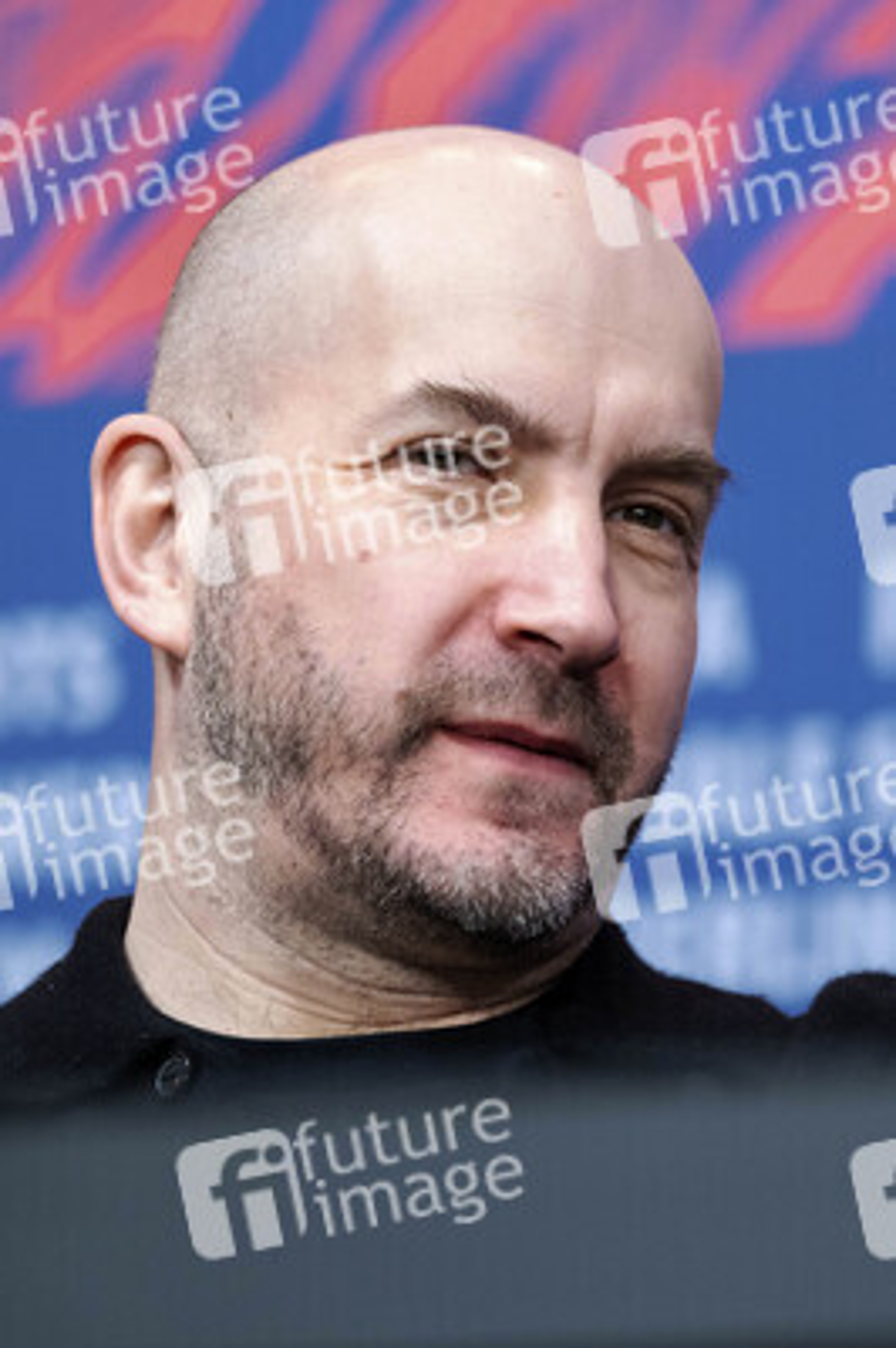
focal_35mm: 210
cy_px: 674
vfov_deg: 9.8
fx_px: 7853
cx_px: 448
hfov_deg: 6.5
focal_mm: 140
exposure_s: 1/220
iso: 1250
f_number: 2.8
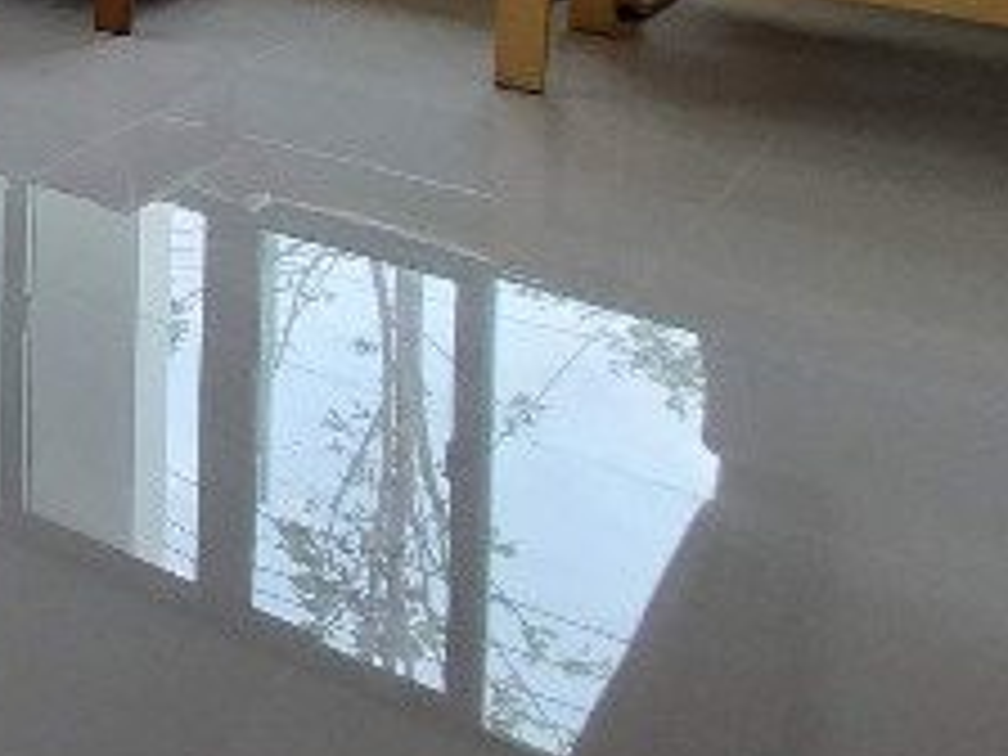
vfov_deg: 20.0
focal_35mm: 58
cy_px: -518
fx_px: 1689
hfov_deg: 17.9
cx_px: -1130
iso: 50
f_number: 2.2
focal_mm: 1.74
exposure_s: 1/190
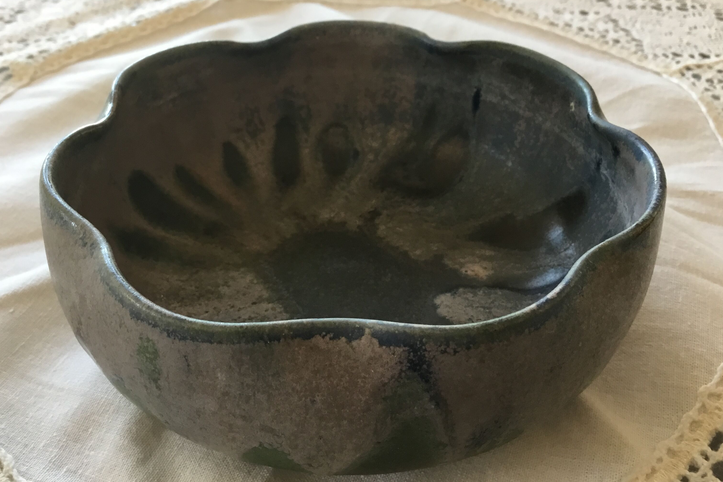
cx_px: 338
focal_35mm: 35
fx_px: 703
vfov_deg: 37.8
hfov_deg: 54.4
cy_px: 215
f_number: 2.4
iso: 50
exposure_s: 1/33
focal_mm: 3.3
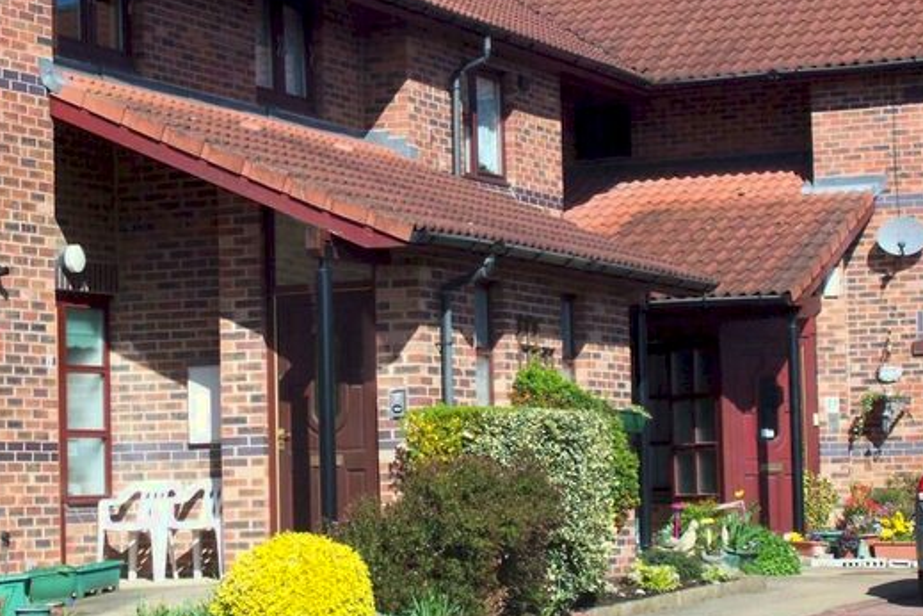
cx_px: 372
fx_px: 2948
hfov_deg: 17.8
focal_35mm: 115
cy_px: 296
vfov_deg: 11.9
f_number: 4
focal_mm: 13.5
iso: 80
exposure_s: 1/496
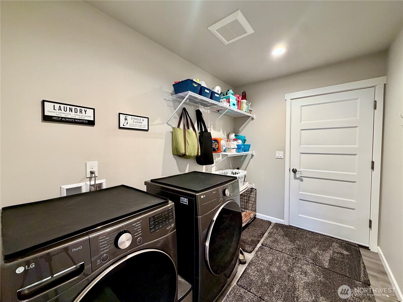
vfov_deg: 85.7
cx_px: 202
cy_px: 151
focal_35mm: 14
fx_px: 163
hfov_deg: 102.1
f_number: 2.2
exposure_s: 1/60
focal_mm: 2.22
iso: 400
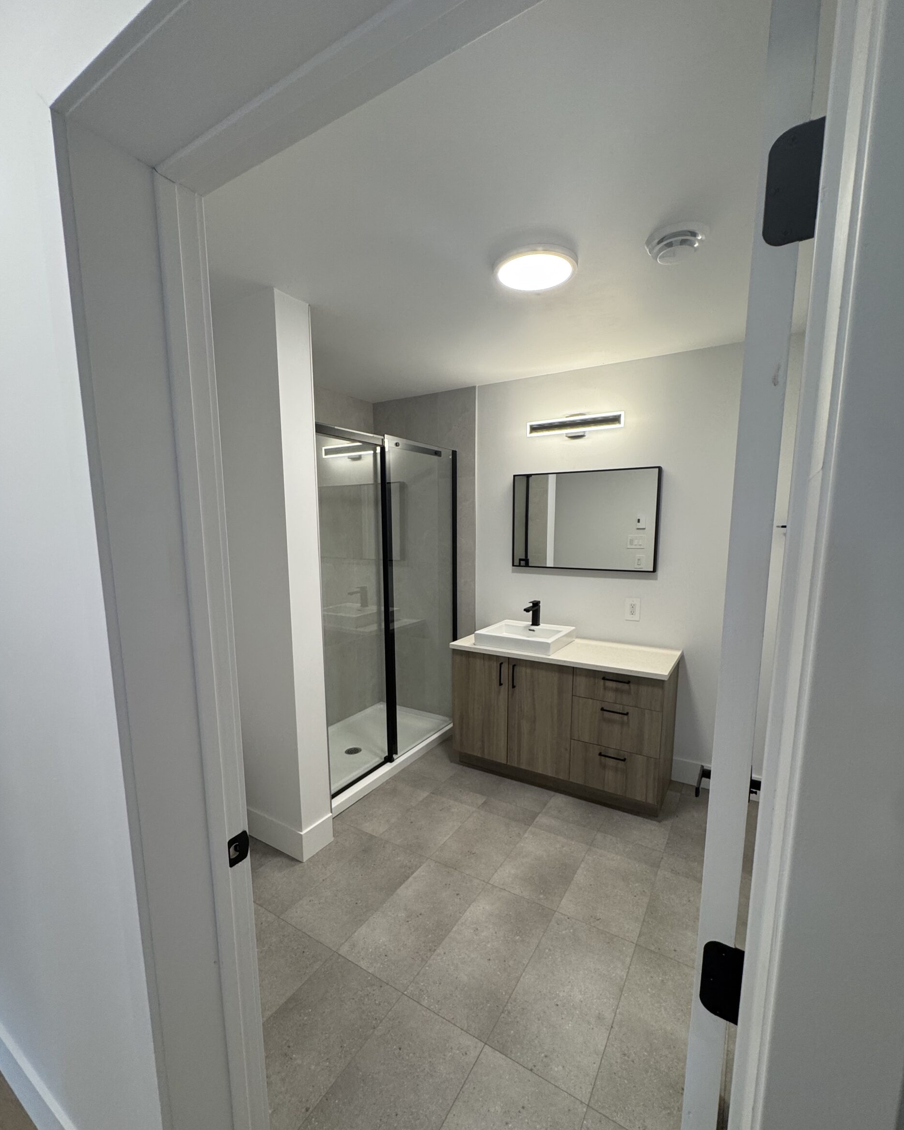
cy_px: 598
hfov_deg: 84.0
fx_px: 502
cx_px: 453
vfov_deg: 96.7
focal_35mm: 15
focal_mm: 2.22
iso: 160
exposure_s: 1/120
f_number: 2.2
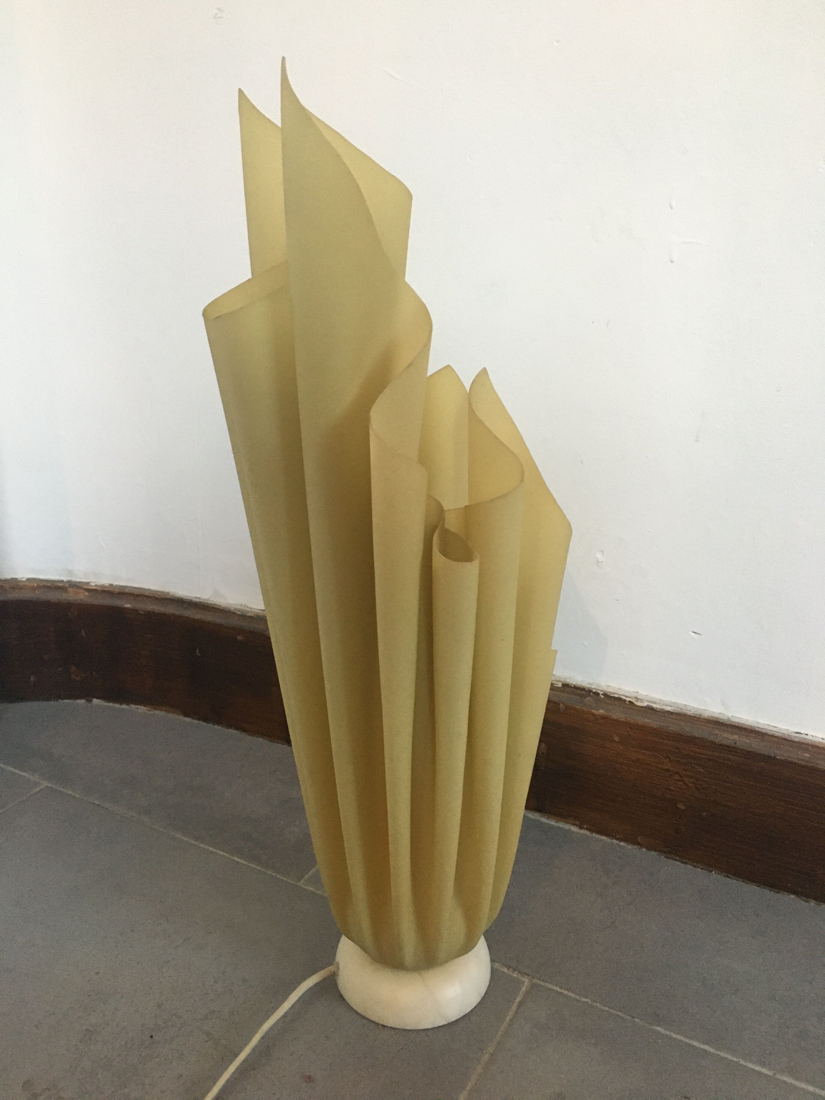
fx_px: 922
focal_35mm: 29
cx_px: 412
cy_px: 550
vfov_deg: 61.7
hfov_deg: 48.2
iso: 200
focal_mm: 4.15
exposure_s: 1/25
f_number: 2.2
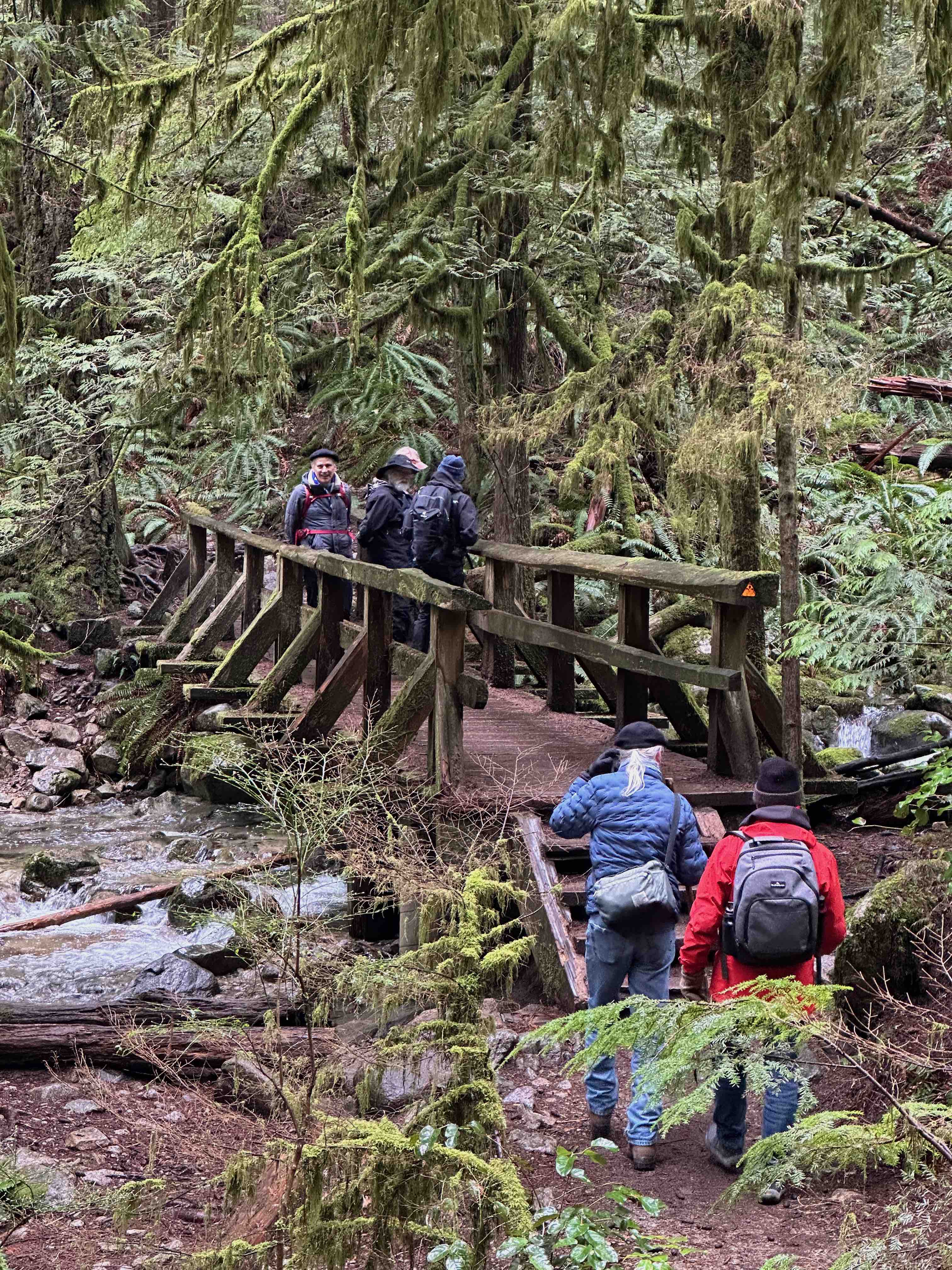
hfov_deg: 19.1
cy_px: 635
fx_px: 2824
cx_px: 476
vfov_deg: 25.3
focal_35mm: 77
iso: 640
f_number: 2.8
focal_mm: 9
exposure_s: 1/44
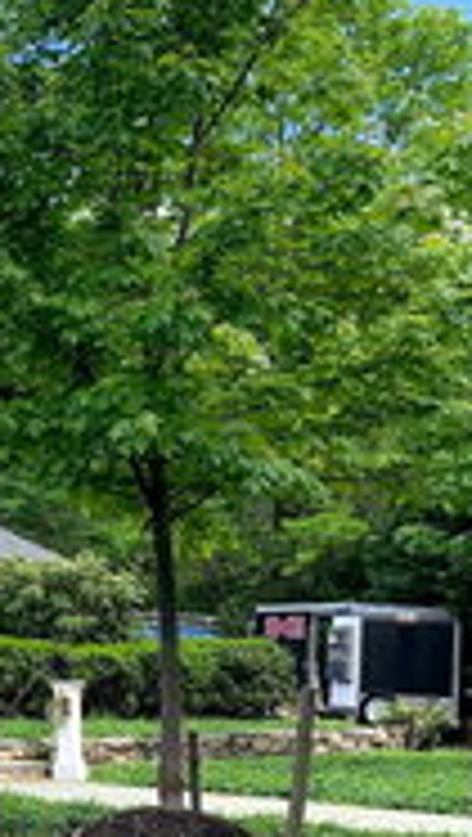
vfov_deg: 26.8
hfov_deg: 13.1
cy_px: 616
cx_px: -526
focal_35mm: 78
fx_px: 1731
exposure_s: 1/549
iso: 25
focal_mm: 4.25
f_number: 1.8
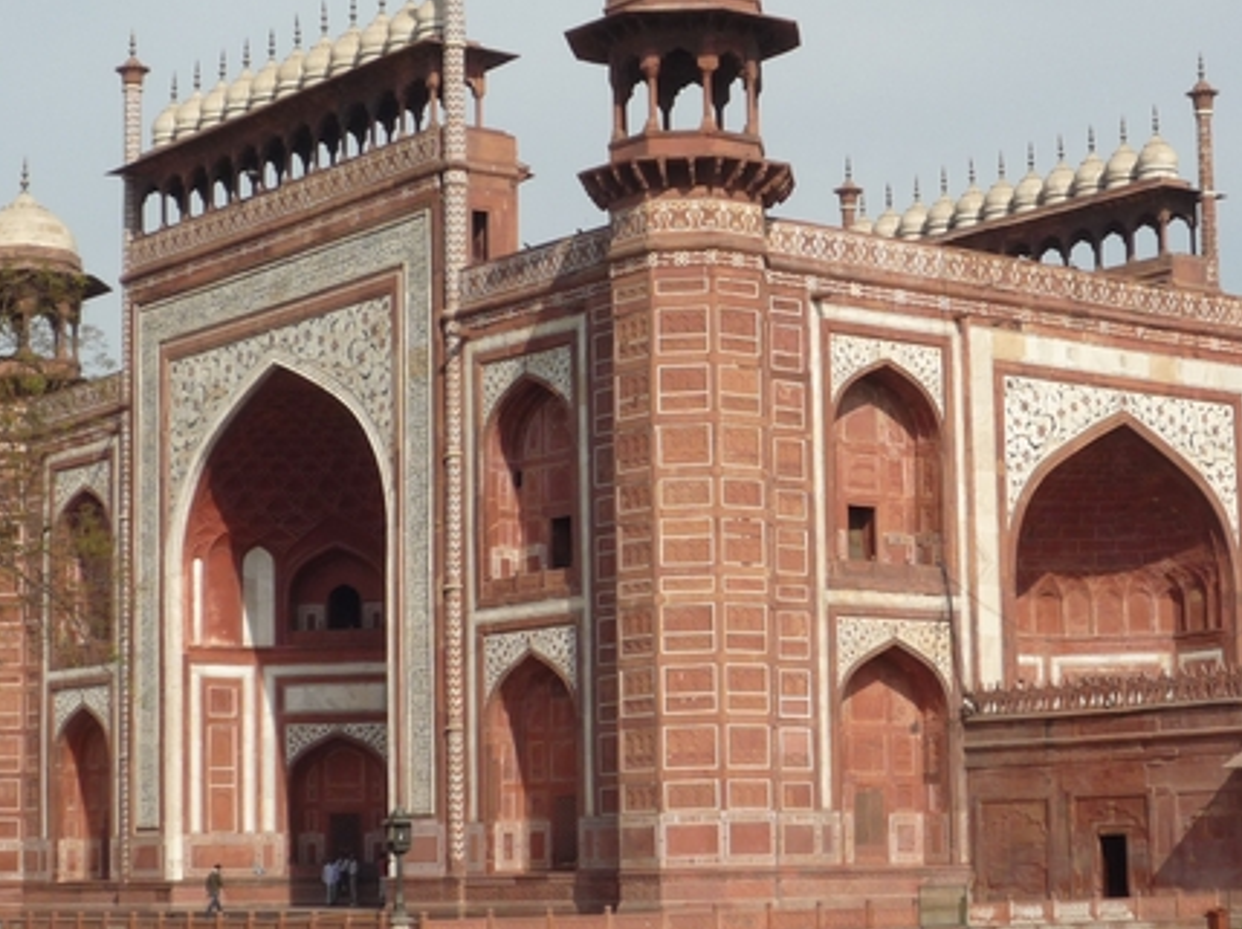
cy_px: 483
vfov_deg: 17.5
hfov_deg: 23.3
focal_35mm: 84
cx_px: 704
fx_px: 3011
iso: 100
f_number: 5
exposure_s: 1/1000
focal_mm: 8.8
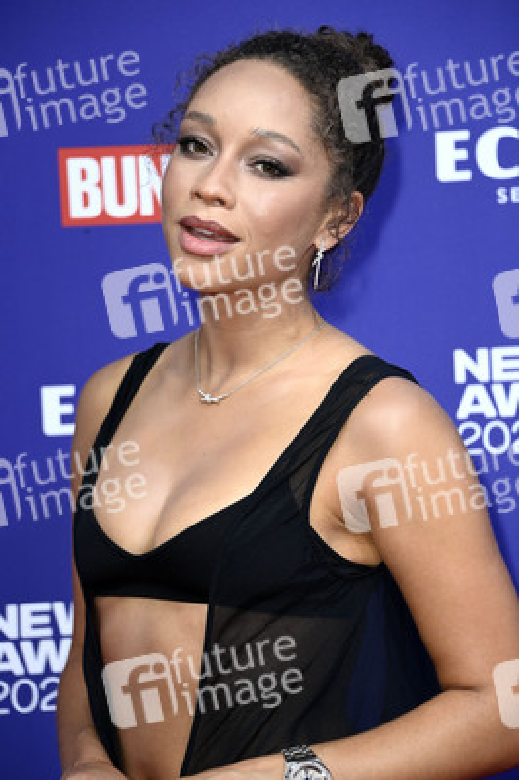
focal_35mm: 122
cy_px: 390
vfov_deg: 16.8
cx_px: 260
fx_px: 2643
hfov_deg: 11.2
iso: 800
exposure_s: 1/200
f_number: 5.6
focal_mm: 122
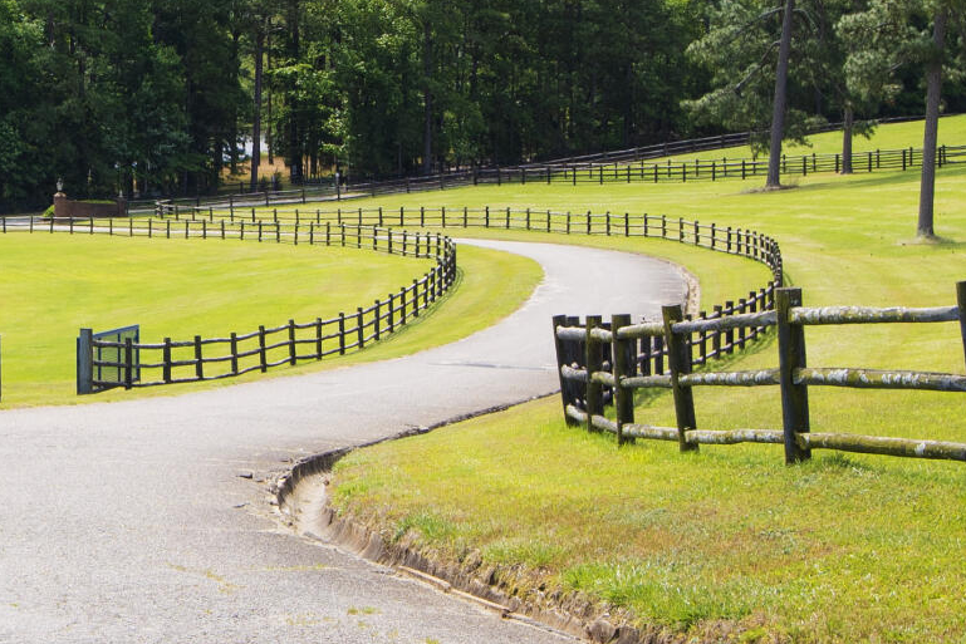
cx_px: 112
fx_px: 3140
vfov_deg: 11.7
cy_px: 113
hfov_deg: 17.3
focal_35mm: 117
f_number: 8
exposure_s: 1/160
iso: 100
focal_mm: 20
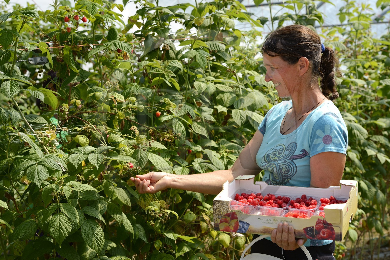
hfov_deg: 28.8
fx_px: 758
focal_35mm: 70
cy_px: 130
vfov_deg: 19.4
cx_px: 195
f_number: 8
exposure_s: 1/200
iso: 200
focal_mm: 70
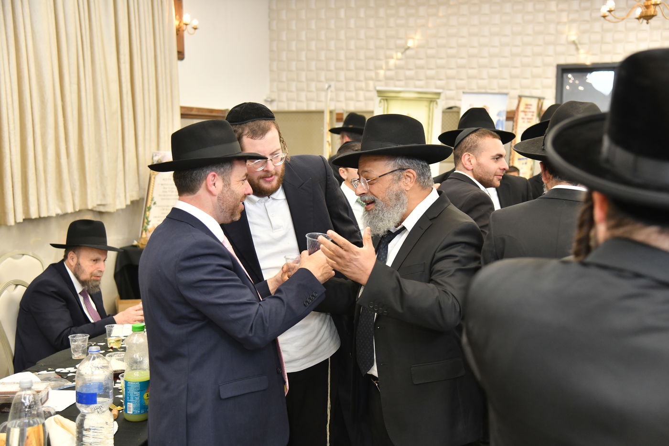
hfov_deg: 39.6
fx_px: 929
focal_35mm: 50
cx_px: 334
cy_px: 223
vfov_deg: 27.0
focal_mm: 50
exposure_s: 1/200
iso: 1000
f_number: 4.5
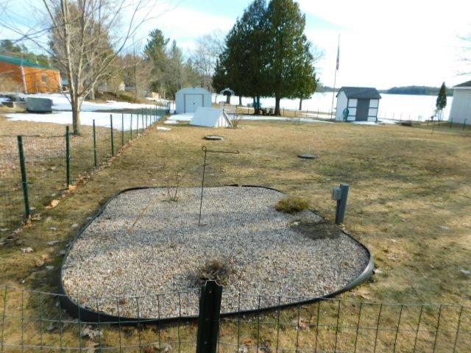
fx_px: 313
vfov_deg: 58.9
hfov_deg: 73.9
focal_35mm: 23
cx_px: 236
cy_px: 176
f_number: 3
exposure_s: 1/800
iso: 125
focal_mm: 4
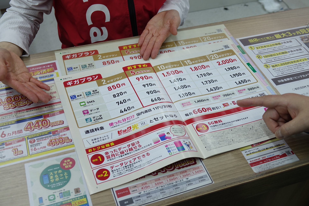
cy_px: 103
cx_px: 154
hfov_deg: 45.4
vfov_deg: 31.2
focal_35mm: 43
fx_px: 369
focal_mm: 15.73
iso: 100
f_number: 3.2
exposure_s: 1/60
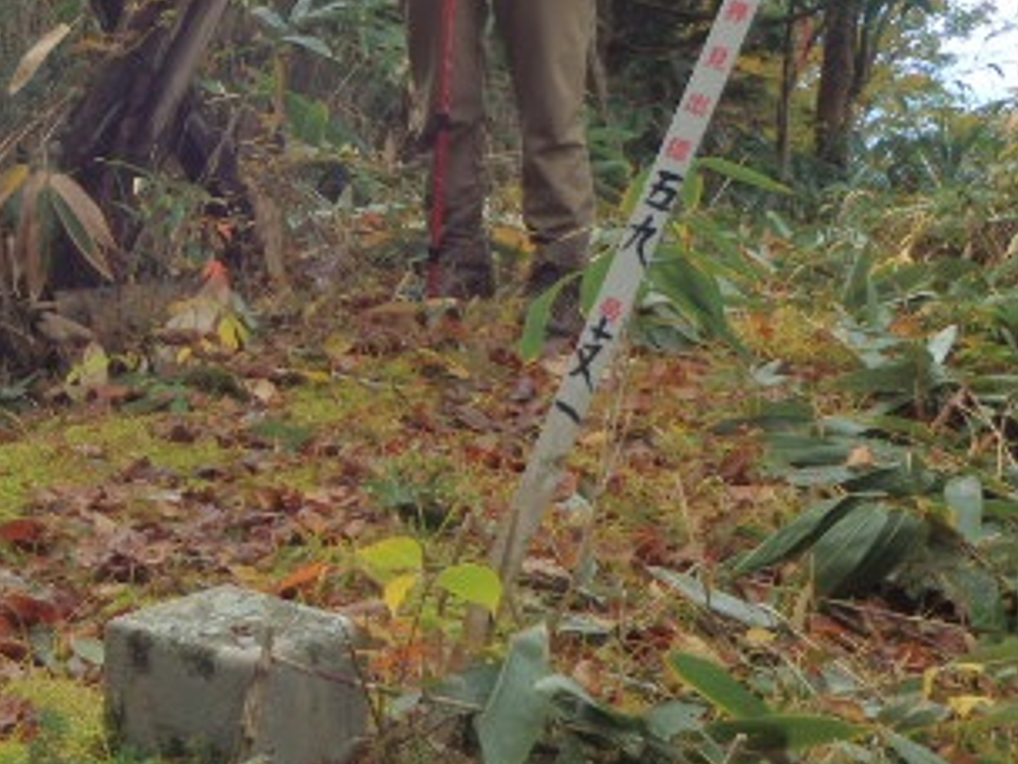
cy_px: -17
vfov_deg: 17.9
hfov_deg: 23.7
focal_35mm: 80
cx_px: 94
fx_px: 2353
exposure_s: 1/80
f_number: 4.6
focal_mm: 6.8
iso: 125
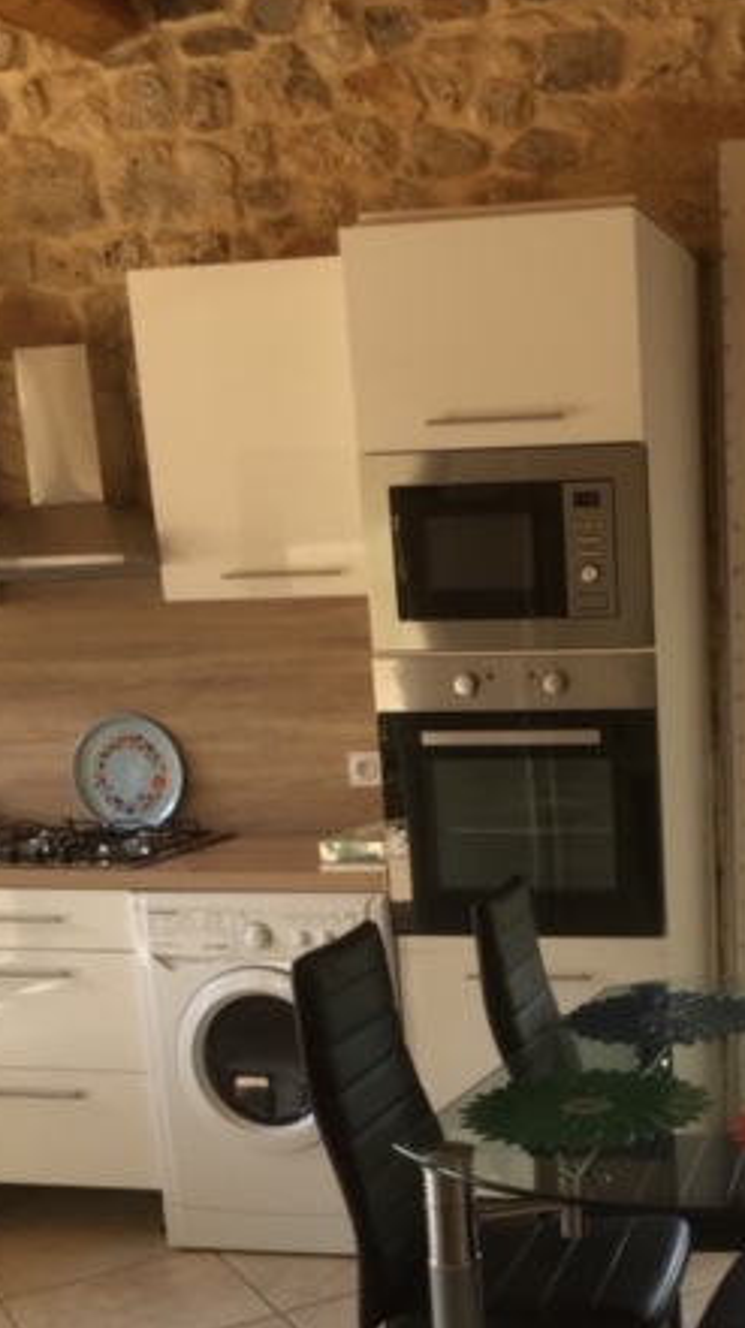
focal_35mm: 46
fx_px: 1618
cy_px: 948
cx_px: 703
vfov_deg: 43.6
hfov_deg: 25.0
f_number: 2.2
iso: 50
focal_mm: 4.15
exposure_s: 1/100
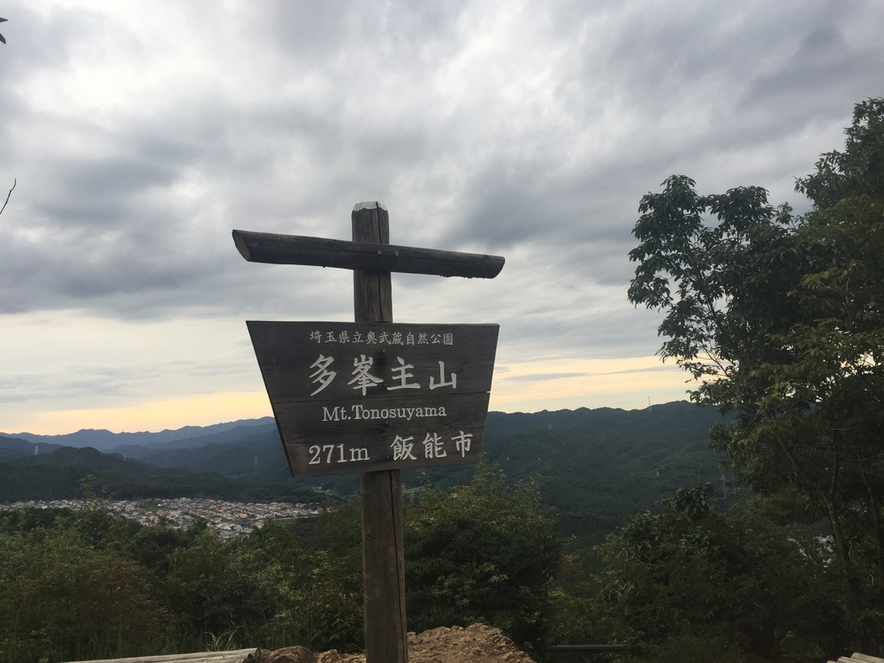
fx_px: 741
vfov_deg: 48.2
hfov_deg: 61.7
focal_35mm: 29
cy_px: 332
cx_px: 442
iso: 32
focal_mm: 4.15
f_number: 2.2
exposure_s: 1/253
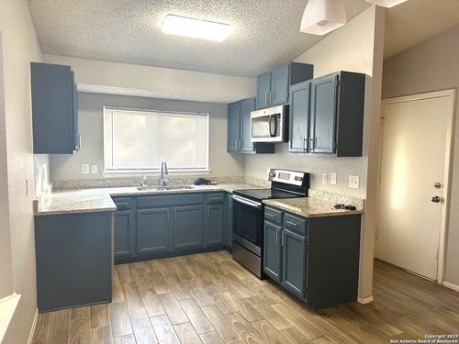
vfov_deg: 56.8
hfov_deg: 71.6
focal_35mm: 24
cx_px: 230
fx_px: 318
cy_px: 172
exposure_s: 1/60
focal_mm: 6.86
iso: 160
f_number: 1.78
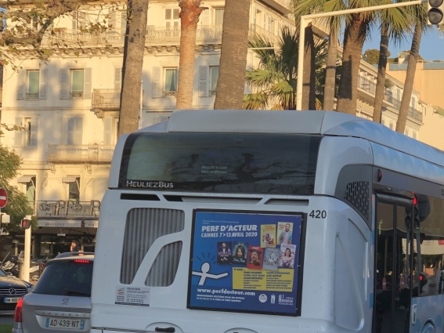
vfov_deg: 16.7
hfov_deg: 22.1
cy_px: 261
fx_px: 1128
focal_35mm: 88
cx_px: 309
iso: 16
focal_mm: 6
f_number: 2.4
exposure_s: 1/345
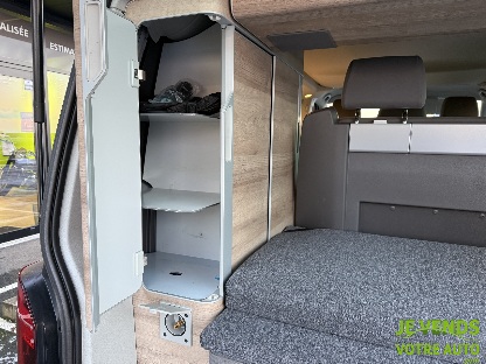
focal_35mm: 24
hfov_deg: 71.6
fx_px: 337
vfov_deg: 56.8
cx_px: 243
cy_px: 182
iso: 320
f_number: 1.78
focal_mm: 6.76
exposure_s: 1/60
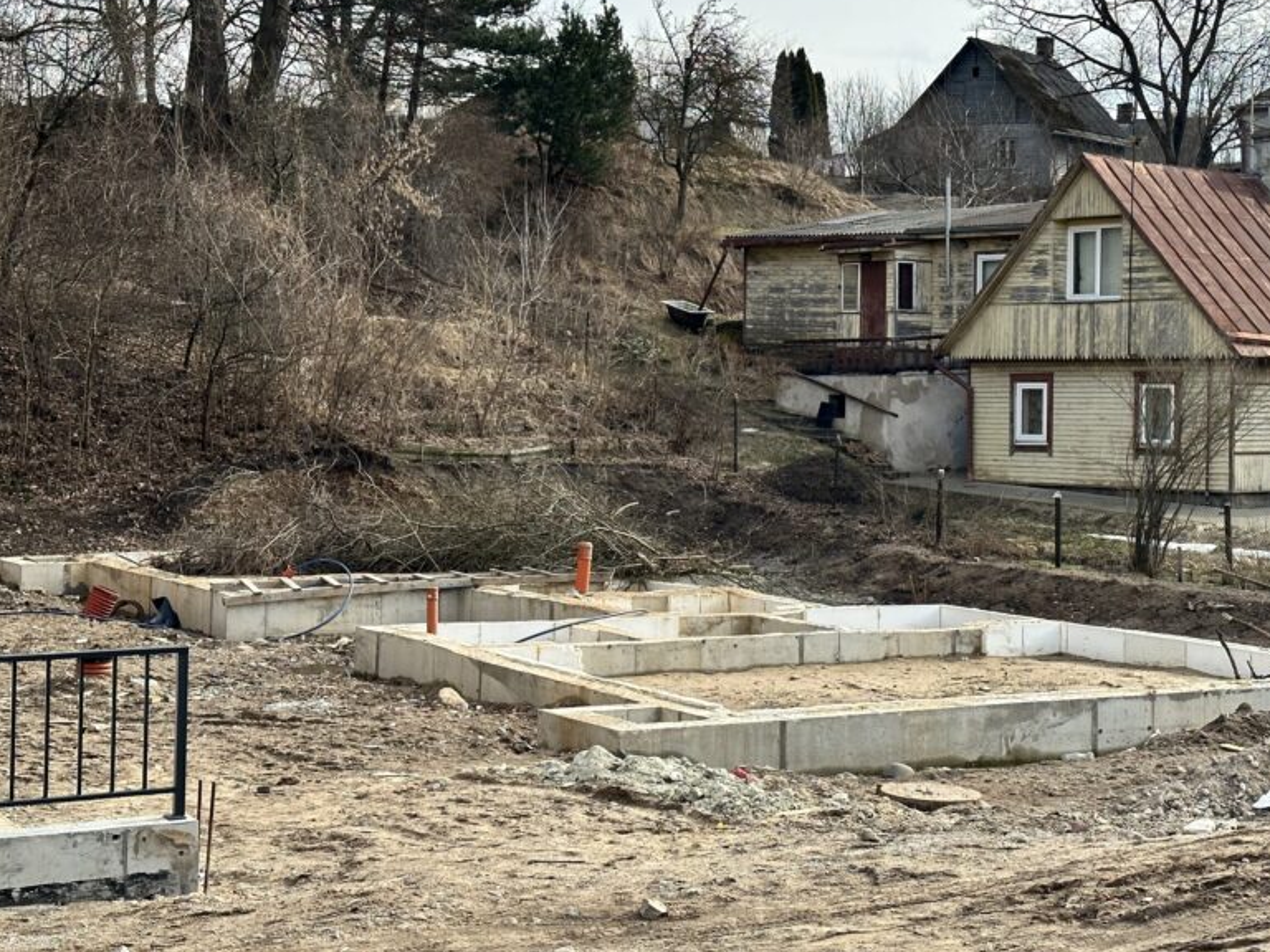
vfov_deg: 22.9
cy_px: 398
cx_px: 792
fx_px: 2348
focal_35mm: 64
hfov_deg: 30.1
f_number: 1.78
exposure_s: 1/2358
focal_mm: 6.86
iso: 64
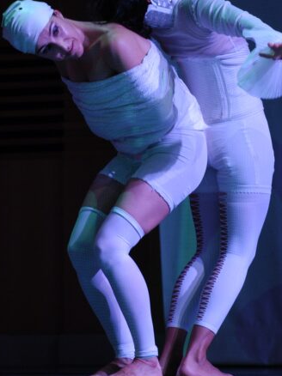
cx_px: 165
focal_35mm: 346
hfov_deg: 4.3
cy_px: 120
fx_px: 3758
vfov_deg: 5.7
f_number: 3.5
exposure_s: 1/50
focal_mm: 175
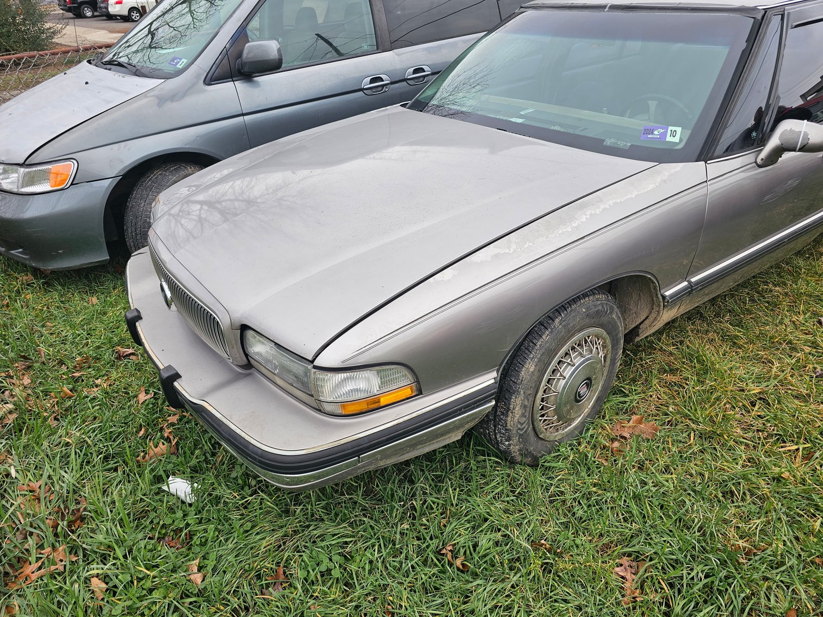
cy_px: 308
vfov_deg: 58.9
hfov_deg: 73.9
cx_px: 412
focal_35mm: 23
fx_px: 547
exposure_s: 1/159
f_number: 1.7
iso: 10
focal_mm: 6.3
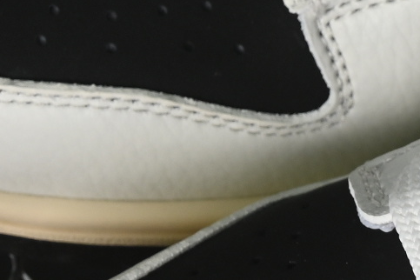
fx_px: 5040
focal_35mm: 432
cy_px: 82
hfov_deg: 4.7
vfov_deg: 3.2
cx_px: 744
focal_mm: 50
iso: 160
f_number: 6.3
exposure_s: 1/60
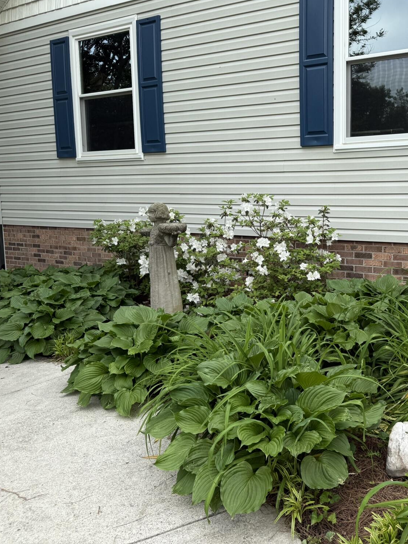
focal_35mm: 33
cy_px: 264
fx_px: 519
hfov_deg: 40.9
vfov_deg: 55.3
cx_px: 335
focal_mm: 6.76
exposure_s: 1/898
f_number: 1.78
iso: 80
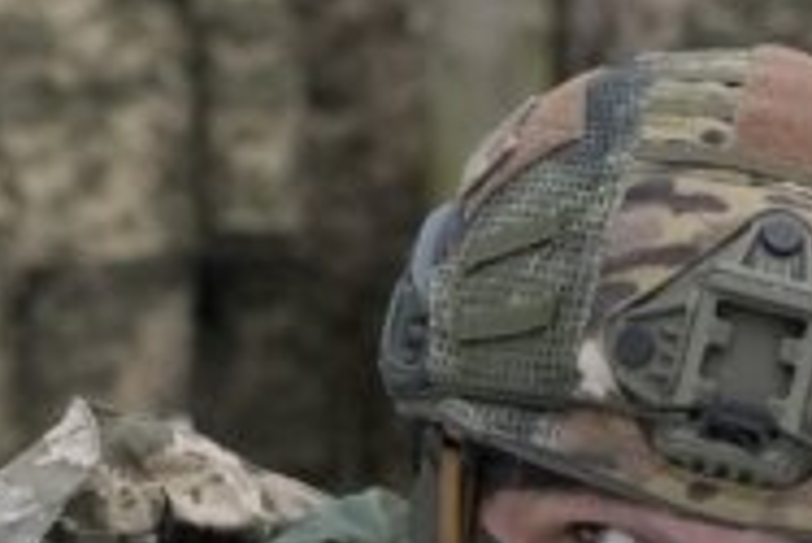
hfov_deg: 3.9
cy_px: 917
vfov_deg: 2.6
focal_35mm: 531
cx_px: 790
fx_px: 11986
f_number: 6.3
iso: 2500
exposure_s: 1/1000
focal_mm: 92
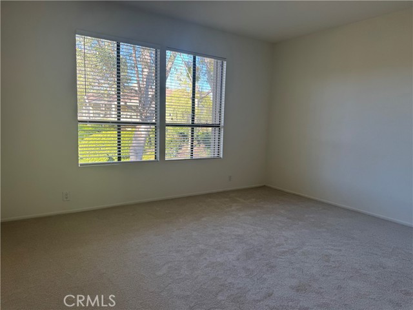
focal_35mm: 24
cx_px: 206
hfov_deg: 71.6
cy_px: 155
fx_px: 286
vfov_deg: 56.8
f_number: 1.78
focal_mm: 6.76
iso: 80
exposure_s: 1/170
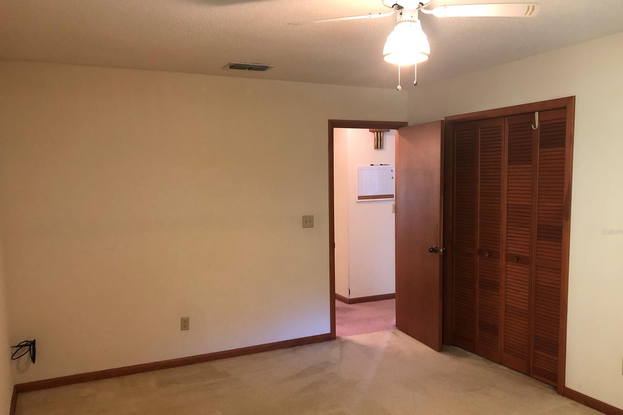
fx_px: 519
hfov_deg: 61.9
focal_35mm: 30
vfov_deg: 43.5
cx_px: 310
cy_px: 232
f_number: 1.8
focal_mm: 3.99
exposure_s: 1/15
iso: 100
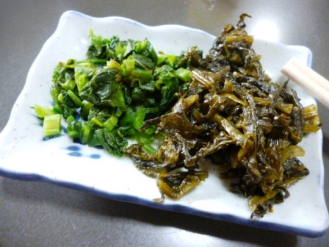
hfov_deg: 63.4
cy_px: 124
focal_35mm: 28
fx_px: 266
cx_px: 164
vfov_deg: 49.7
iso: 400
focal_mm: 5
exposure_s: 1/10
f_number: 3.1
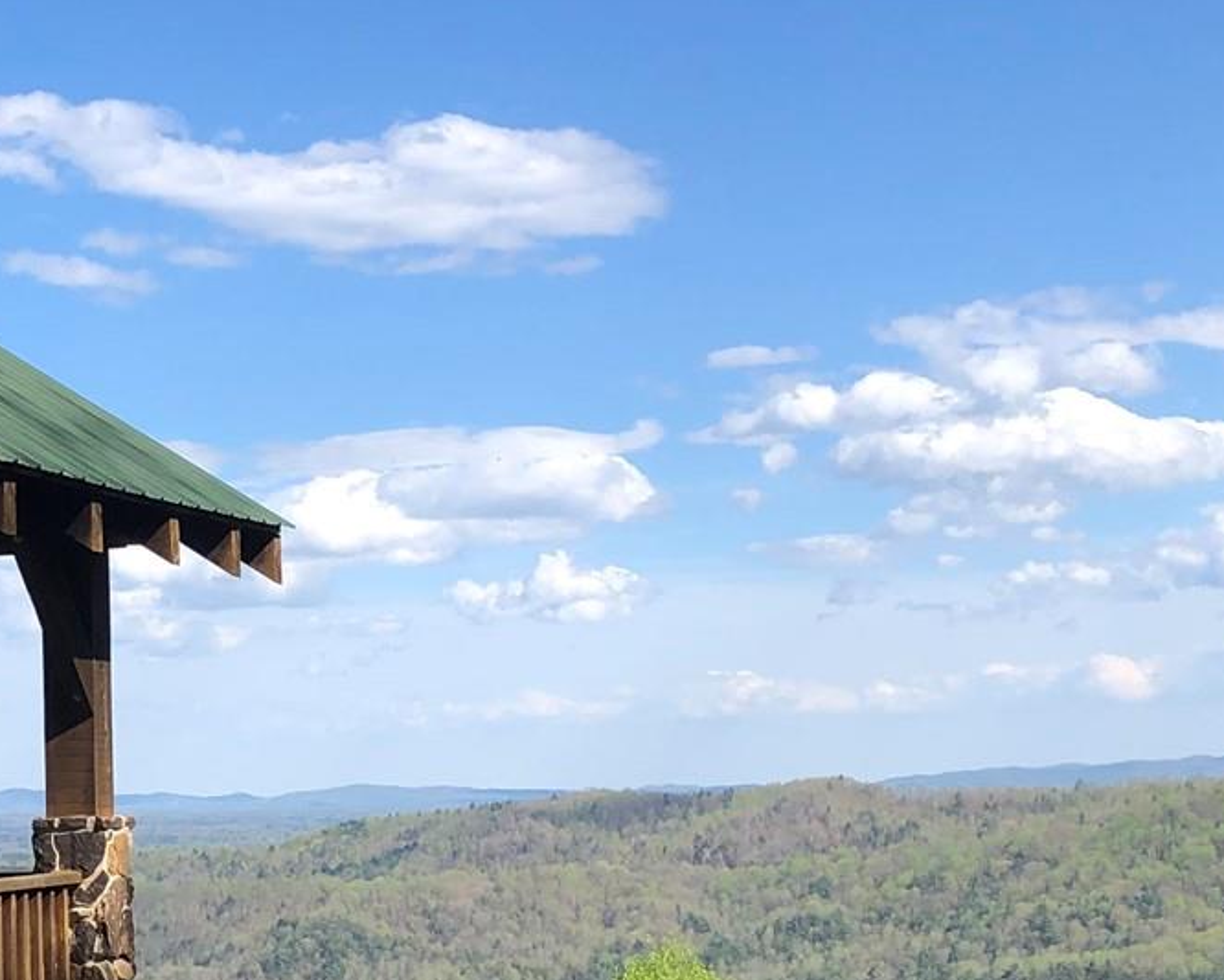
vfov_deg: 18.2
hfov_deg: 22.0
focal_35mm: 84
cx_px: 17
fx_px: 3043
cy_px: 699
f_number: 1.8
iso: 20
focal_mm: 3.99
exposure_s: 1/1736
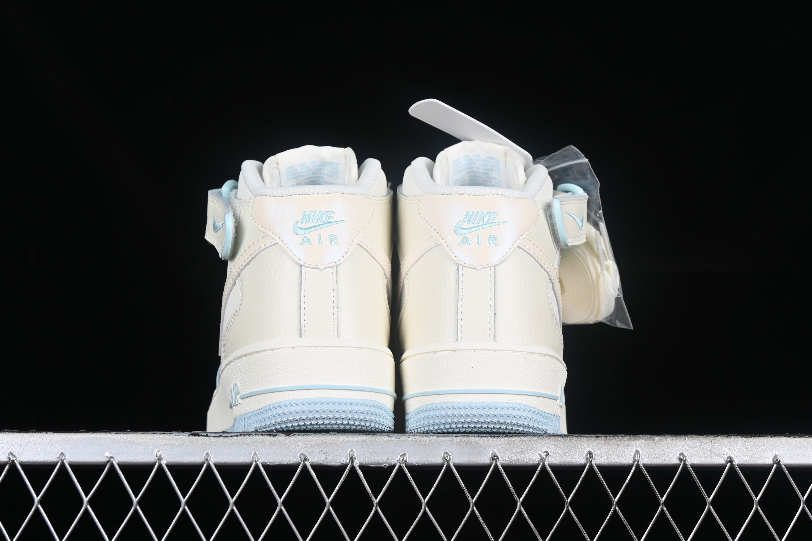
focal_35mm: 75
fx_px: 1692
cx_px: 406
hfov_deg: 27.0
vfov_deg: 18.2
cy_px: 270
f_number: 8
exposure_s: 1/60
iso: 160
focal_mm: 50
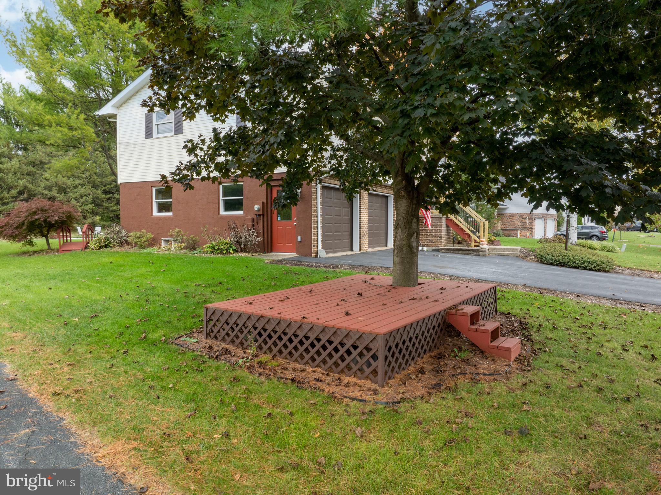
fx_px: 458
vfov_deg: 56.8
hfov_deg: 71.6
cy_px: 248
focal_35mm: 24
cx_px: 330
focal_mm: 12.29
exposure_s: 1/80
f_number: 7.1
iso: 100
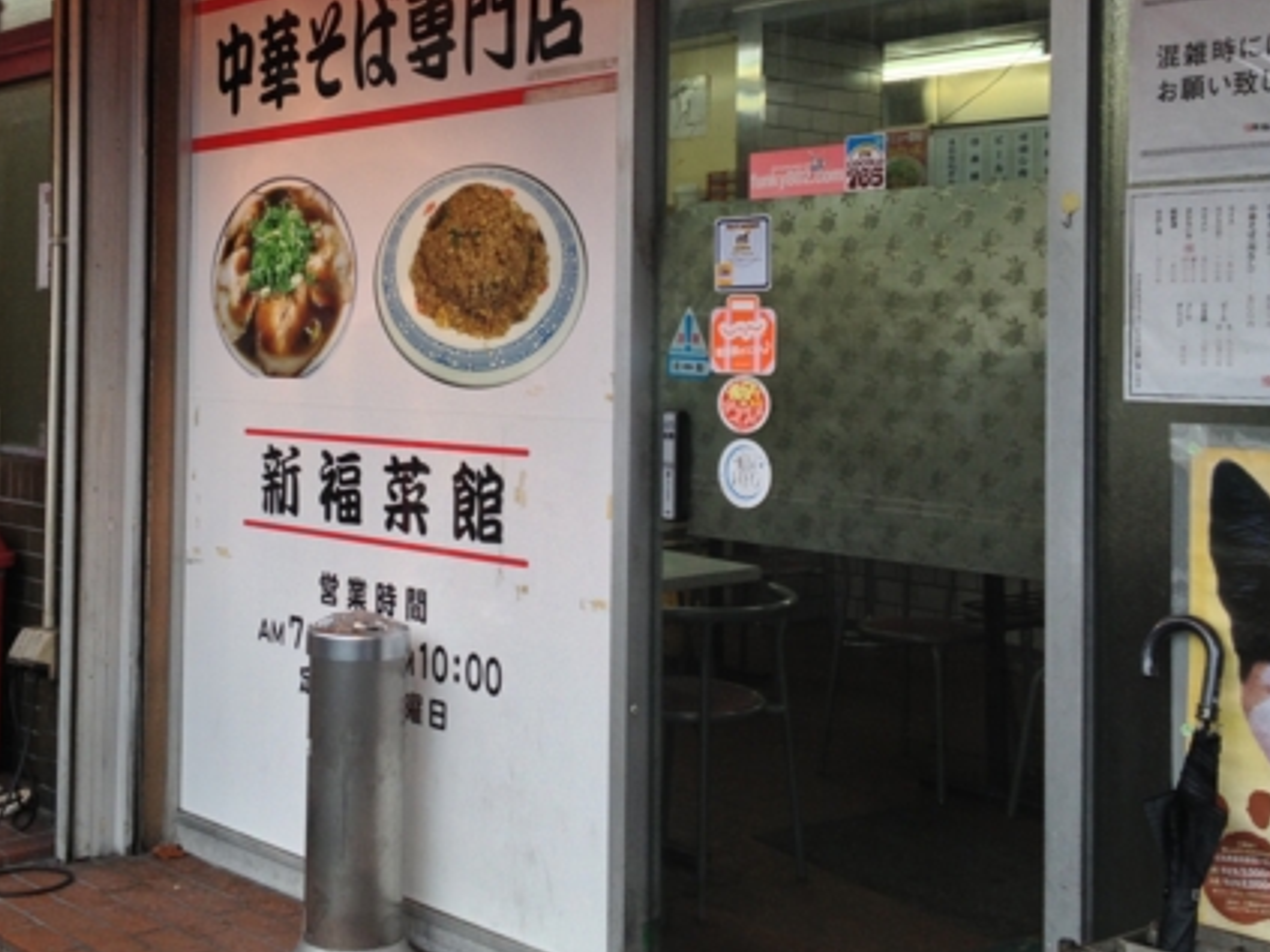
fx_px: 1944
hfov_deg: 36.0
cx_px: 492
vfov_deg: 27.4
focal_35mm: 53
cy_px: 321
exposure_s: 1/120
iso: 50
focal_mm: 4.28
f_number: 2.4
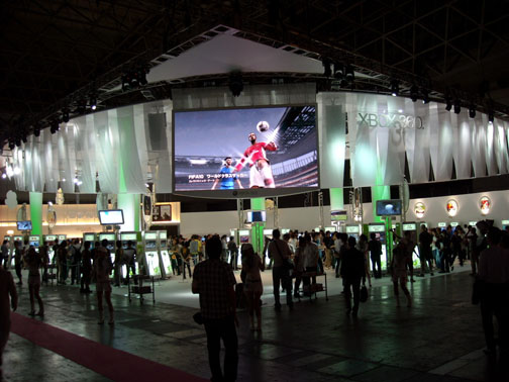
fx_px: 515
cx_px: 254
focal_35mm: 35
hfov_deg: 52.6
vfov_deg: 40.7
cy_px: 191
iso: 64
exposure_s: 1/23
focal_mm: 5.7
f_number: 2.8
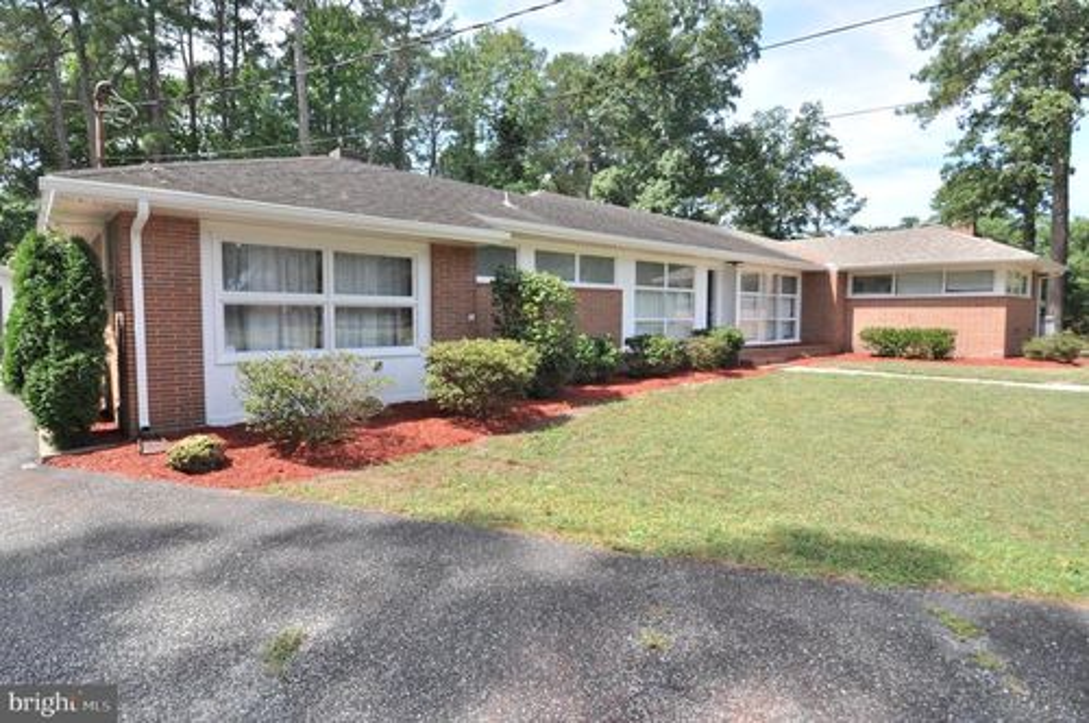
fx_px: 544
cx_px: 544
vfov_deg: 67.2
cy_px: 362
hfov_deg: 90.1
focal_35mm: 18
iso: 200
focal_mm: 12
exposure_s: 1/250
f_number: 8
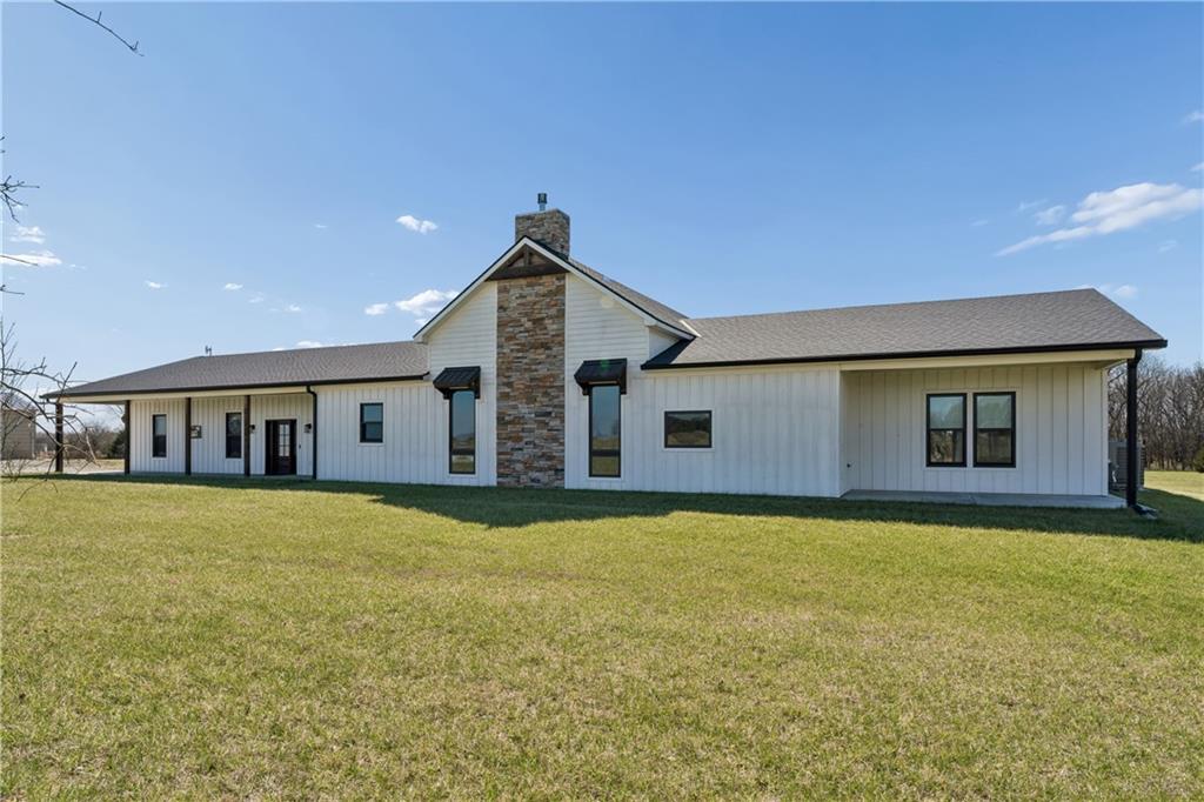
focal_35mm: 21
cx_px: 602
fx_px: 689
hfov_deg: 82.3
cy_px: 401
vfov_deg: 60.4
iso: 100
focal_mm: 20.6
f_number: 22
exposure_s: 1/30
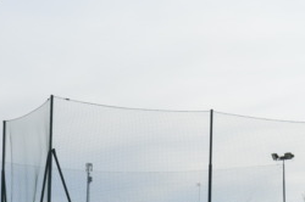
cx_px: 295
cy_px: 178
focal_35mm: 123
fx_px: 1041
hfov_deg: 16.4
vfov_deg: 11.1
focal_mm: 32
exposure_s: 1/250
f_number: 8
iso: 100
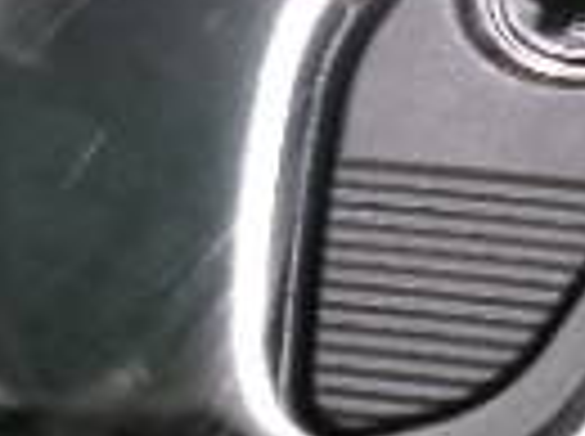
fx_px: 2328
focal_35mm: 138
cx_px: 378
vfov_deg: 10.6
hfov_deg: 14.3
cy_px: 476
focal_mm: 5.1
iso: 800
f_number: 3.9
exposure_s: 1/34
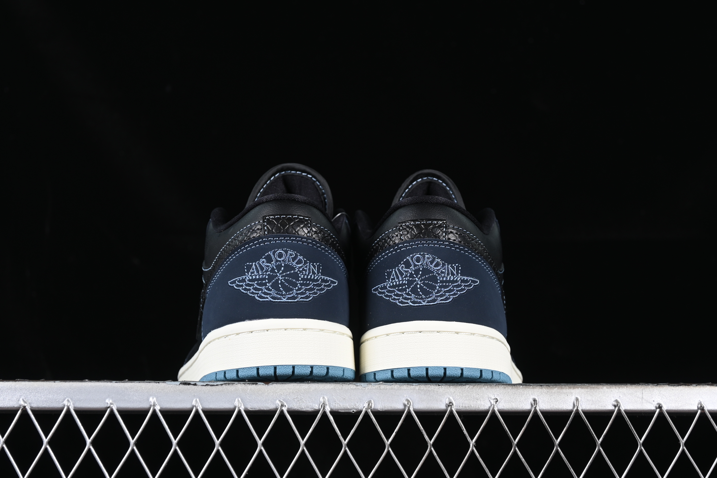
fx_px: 1494
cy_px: 239
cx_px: 358
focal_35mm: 75
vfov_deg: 18.2
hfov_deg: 27.0
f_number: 6.3
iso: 160
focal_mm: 50
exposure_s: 1/60
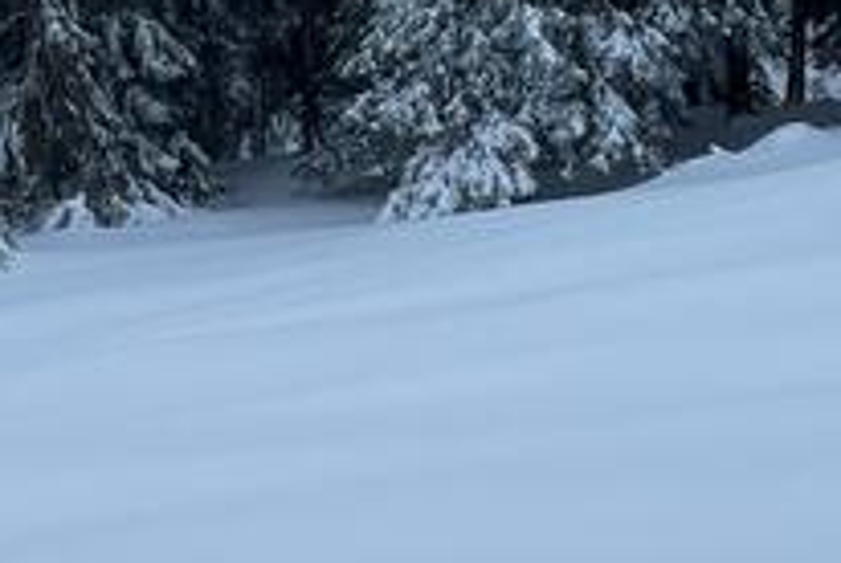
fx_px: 3158
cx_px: -580
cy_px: 120
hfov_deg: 13.8
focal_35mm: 135
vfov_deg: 10.2
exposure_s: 1/177
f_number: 1.6
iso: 32
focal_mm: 4.2
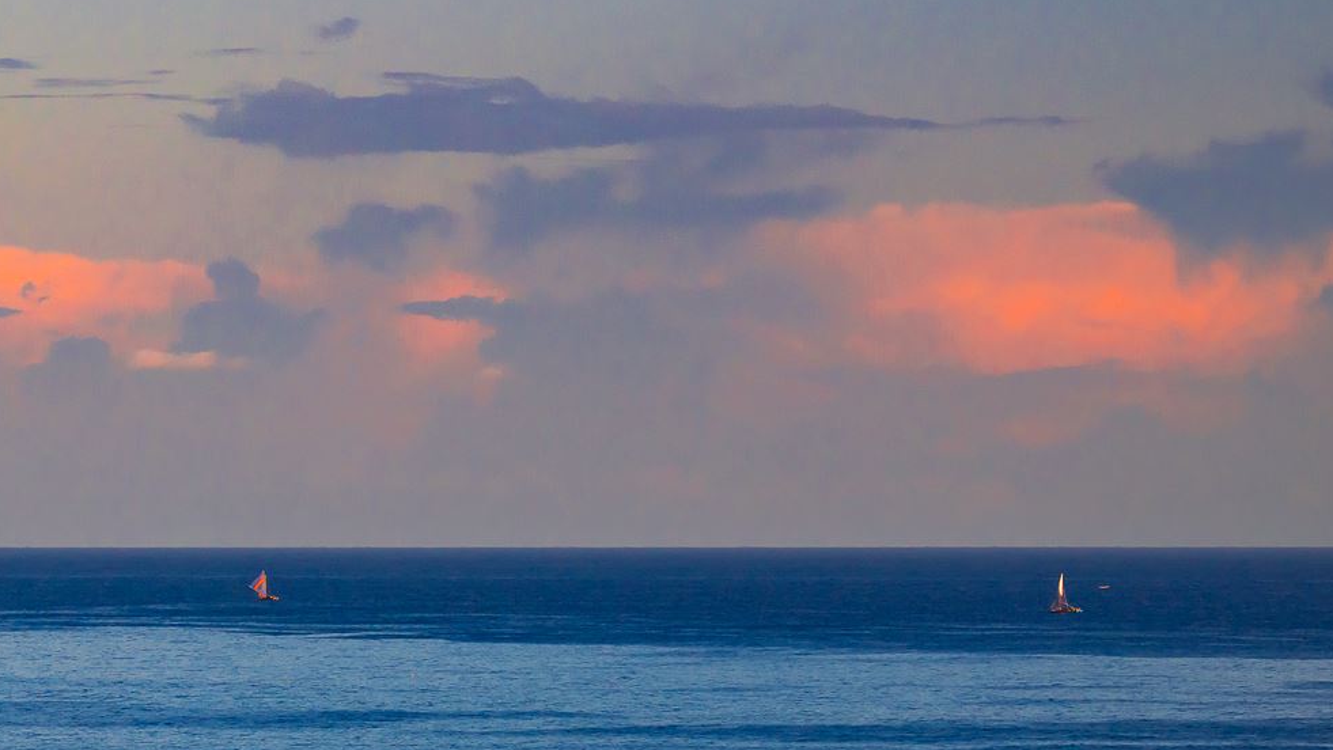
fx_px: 8696
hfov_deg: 8.7
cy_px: 602
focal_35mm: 246
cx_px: 167
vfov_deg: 4.9
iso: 500
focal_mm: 120
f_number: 11
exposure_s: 1/500
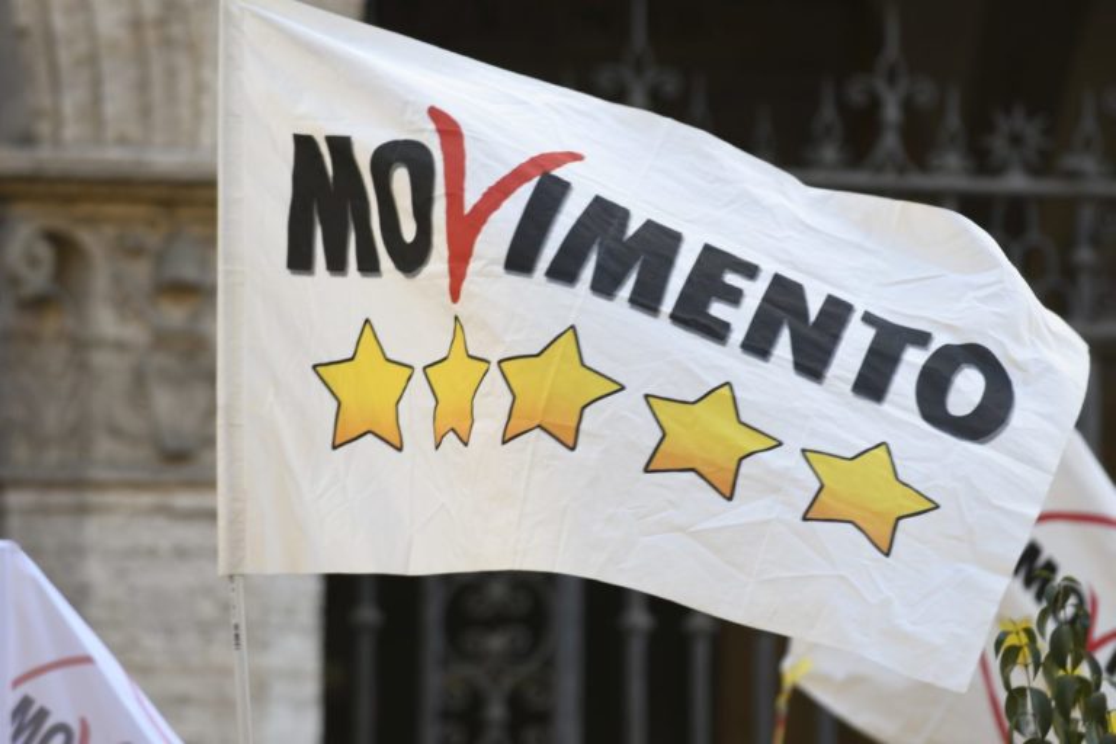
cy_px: 372
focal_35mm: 300
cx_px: 558
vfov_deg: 4.6
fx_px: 9299
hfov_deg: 6.9
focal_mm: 200
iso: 250
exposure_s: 1/250
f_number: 4.5
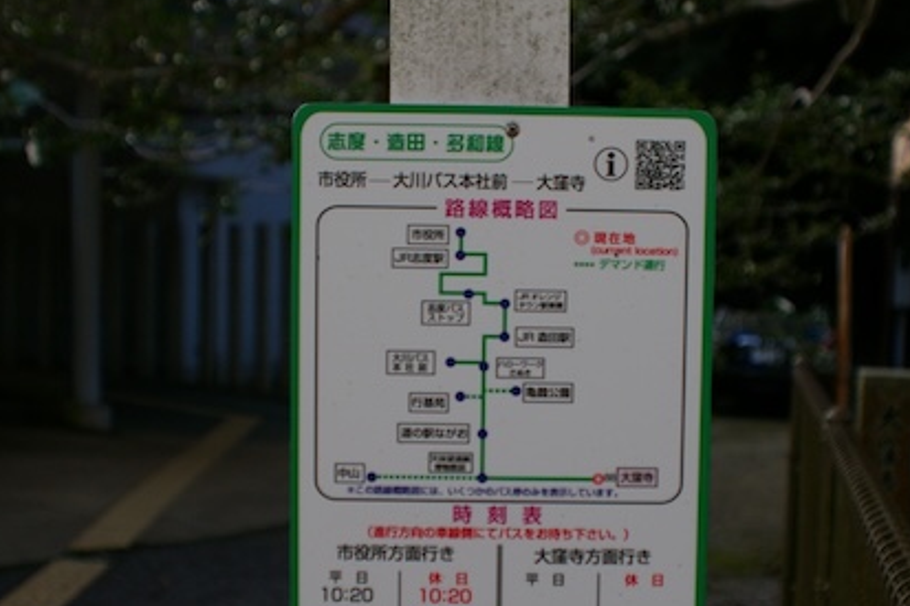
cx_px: 469
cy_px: 404
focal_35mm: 61
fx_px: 1541
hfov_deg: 32.9
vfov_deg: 22.2
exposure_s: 1/1500
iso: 400
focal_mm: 28
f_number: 4
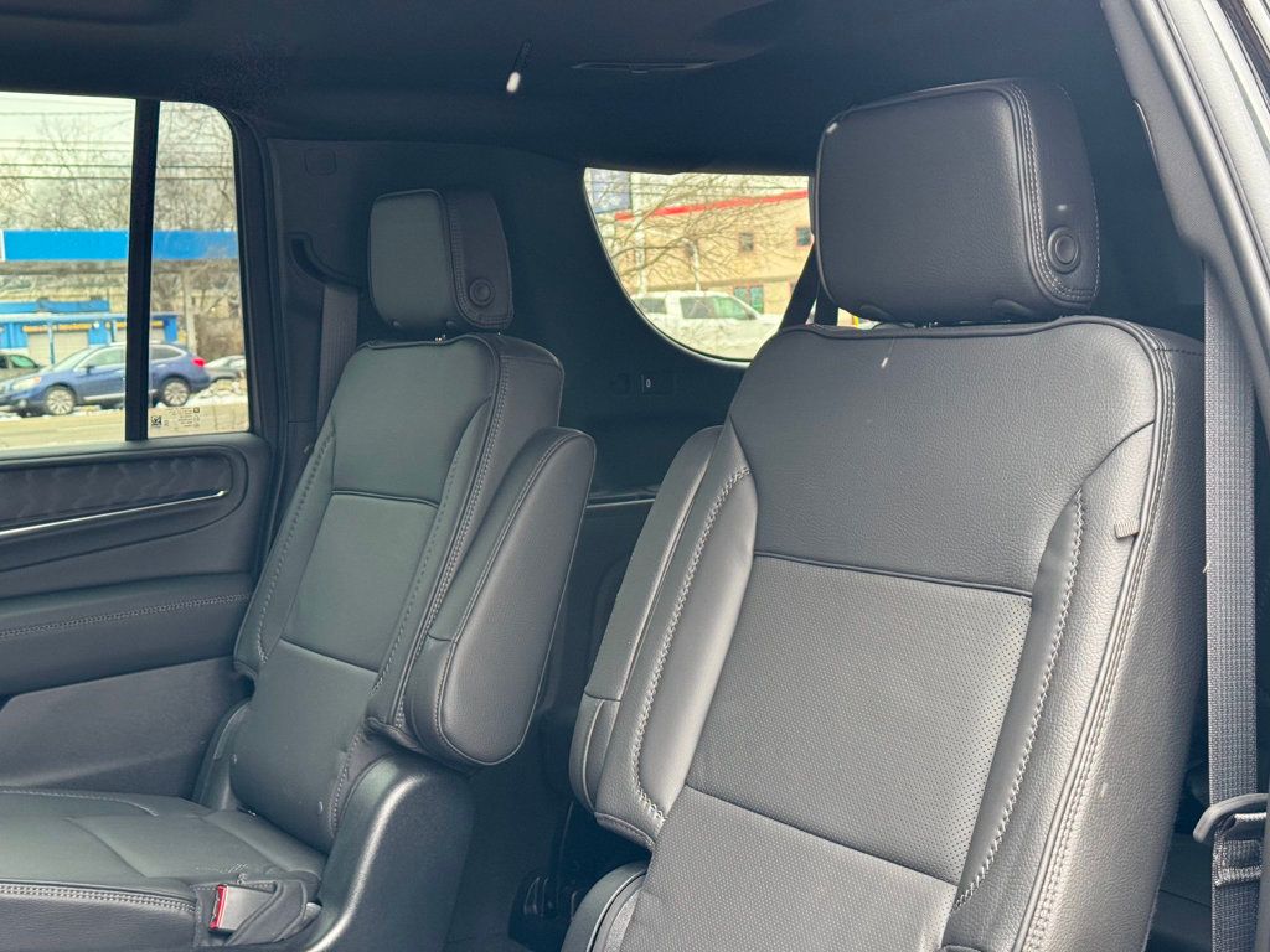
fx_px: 1761
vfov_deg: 30.3
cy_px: 476
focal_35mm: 48
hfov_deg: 39.7
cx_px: 635
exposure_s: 1/60
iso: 200
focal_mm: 6.76
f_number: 1.78
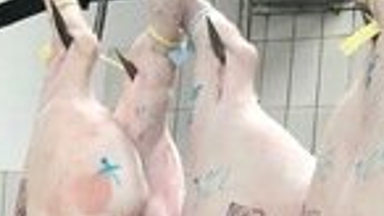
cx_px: 71
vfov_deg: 8.7
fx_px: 1364
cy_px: 374
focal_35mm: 134
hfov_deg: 15.9
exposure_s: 1/17
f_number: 1.8
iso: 64
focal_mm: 4
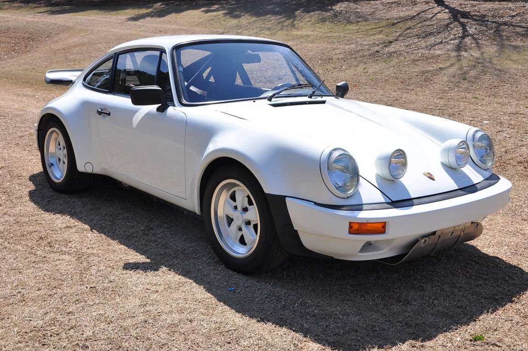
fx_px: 645
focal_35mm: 44
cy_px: 180
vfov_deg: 30.4
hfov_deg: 44.5
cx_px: 276
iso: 200
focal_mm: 28
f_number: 10
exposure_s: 1/400
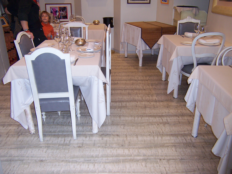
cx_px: 116
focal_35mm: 33
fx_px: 221
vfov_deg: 42.9
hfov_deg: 55.4
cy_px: 87
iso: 140
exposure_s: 1/60
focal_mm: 5.5
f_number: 2.8
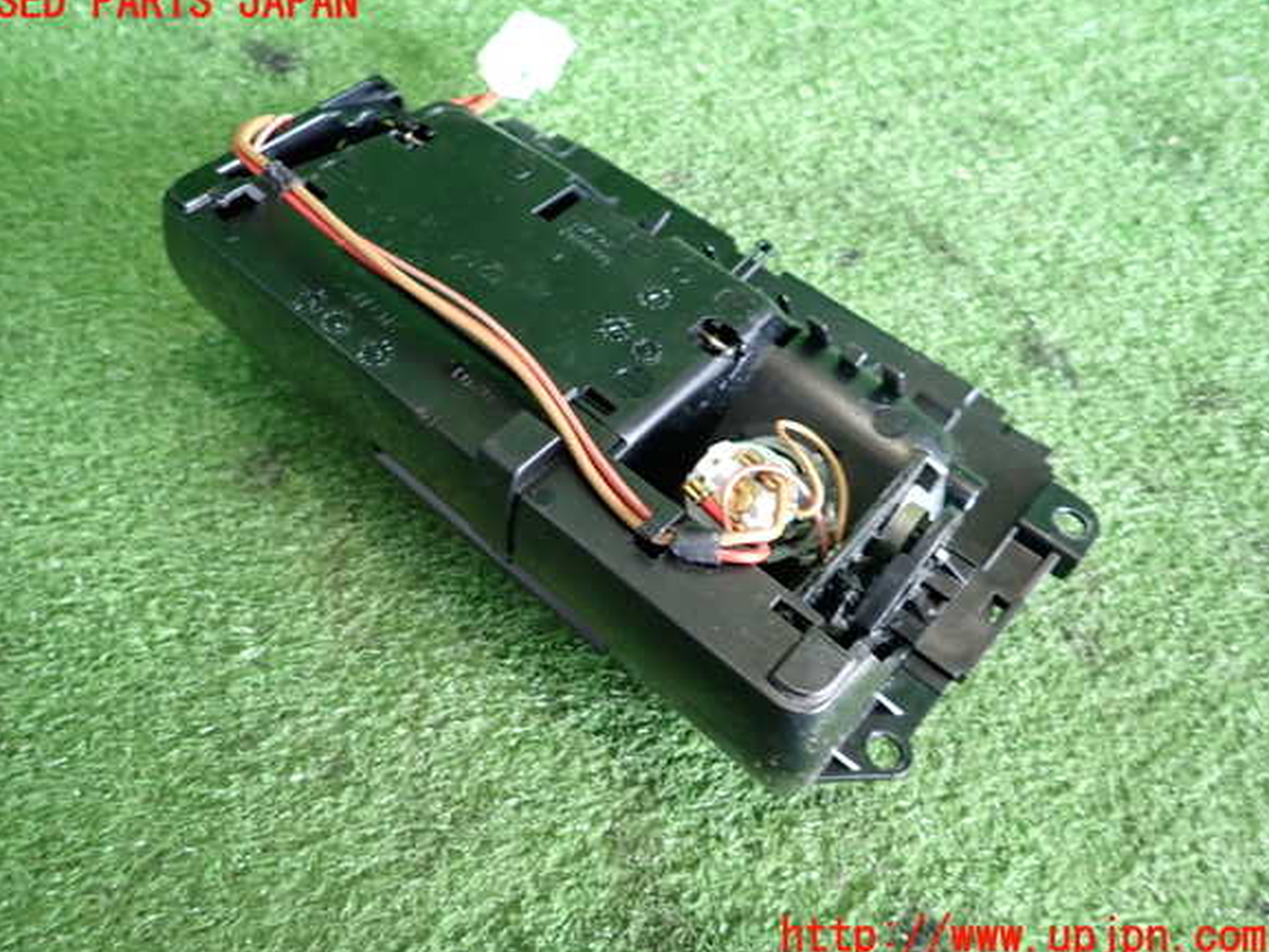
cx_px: 618
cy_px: 471
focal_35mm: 26
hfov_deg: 67.3
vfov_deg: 53.1
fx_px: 953
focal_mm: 4.5
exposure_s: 1/30
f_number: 2
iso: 500
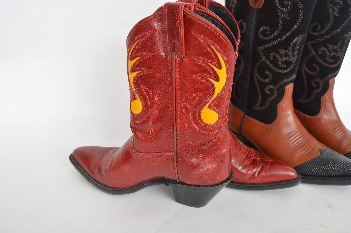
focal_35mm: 33
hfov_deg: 57.3
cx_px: 176
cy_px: 116
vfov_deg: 39.9
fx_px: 321
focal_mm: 22
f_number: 5
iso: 200
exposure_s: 1/160
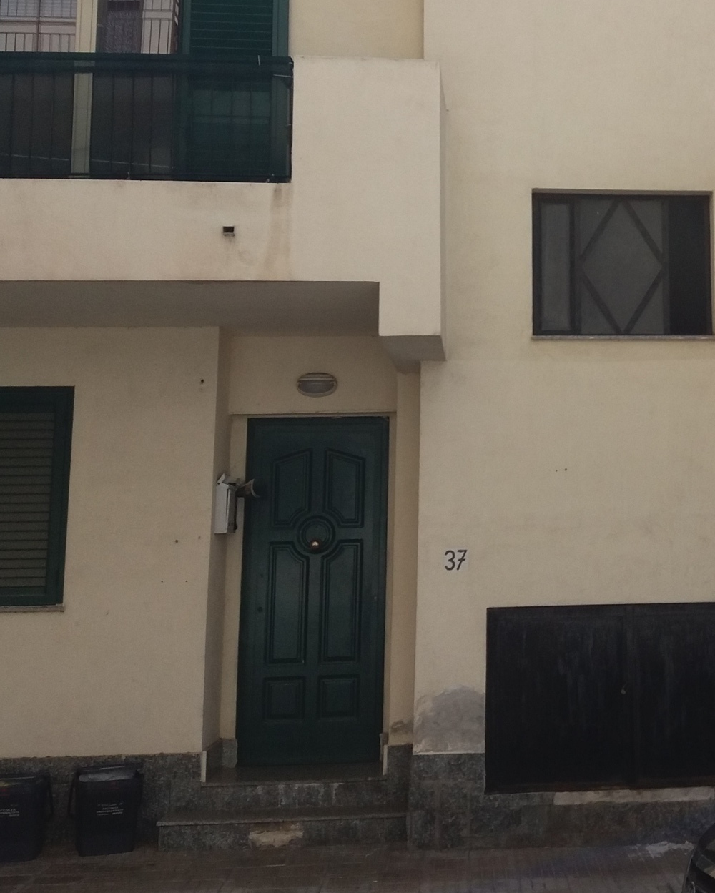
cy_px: 296
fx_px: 1481
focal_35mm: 56
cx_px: 669
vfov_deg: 33.3
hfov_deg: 26.1
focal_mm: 3.7
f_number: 1.9
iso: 64
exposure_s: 1/1338
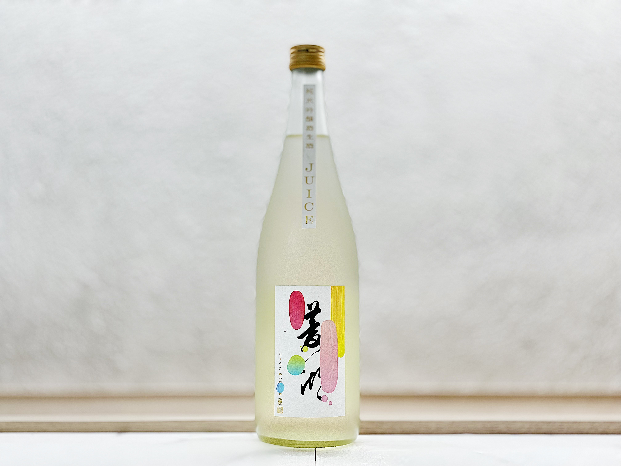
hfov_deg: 36.8
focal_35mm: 52
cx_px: 310
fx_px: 933
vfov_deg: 28.0
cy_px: 233
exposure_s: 1/100
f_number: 2
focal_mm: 6
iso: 64
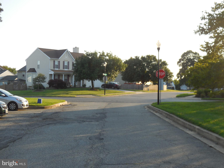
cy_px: 84
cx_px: 112
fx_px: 343
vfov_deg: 27.5
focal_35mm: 53
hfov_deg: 36.2
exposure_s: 1/320
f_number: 4
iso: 125
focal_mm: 9.4
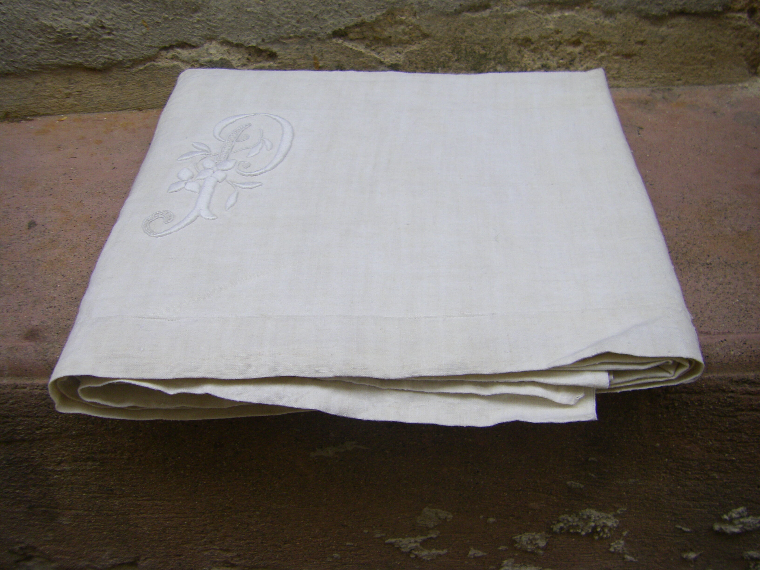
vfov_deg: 37.7
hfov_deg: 49.0
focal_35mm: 38
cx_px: 380
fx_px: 834
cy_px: 285
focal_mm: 6.3
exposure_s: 1/100
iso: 125
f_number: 3.5
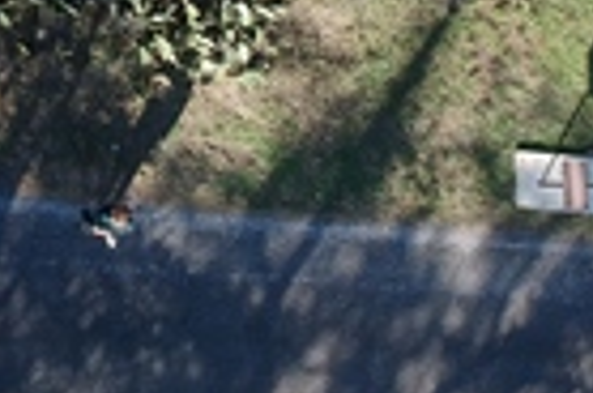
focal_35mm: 120
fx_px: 1972
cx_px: -384
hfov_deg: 15.3
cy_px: -461
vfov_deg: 10.2
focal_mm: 4.49
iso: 100
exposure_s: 1/400
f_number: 2.6
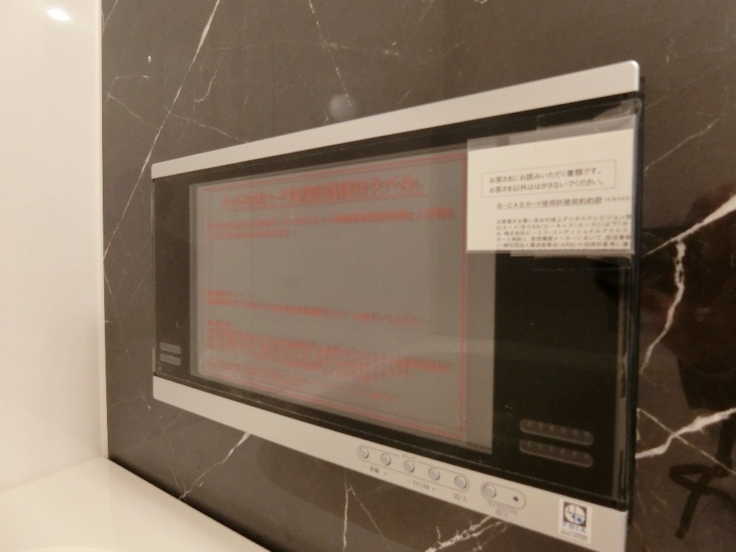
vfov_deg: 68.7
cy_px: 276
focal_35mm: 19
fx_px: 404
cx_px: 368
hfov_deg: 84.7
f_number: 2.7
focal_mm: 4.06
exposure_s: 1/30
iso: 500
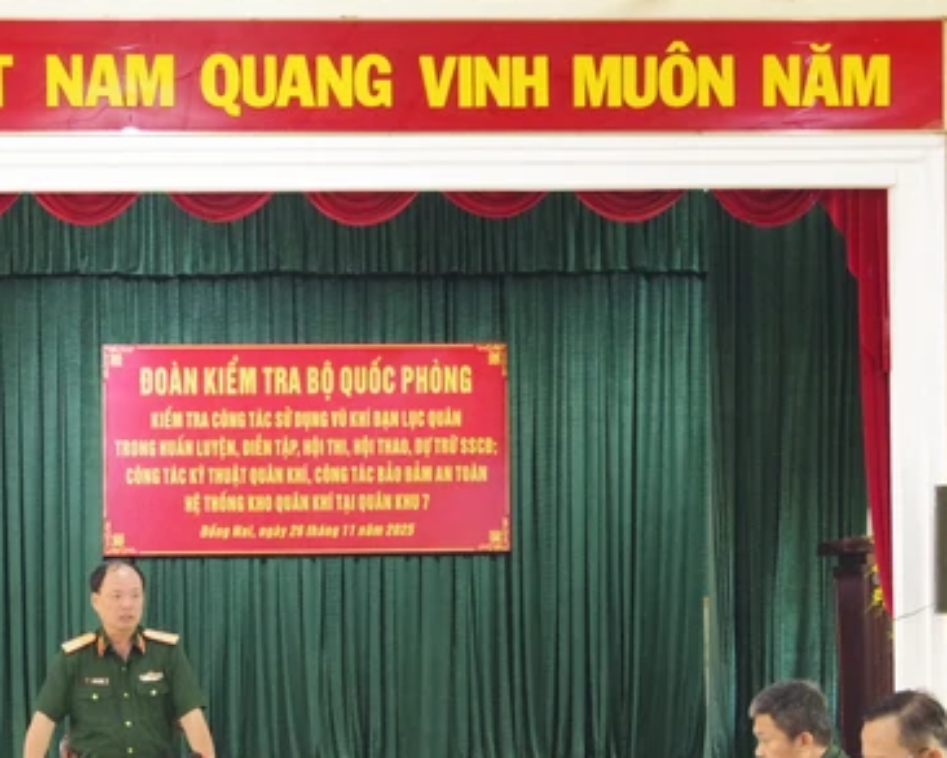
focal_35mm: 86
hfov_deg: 21.8
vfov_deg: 17.7
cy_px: 651
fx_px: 2411
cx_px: 128
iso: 6400
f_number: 5.6
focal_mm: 28
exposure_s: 1/60
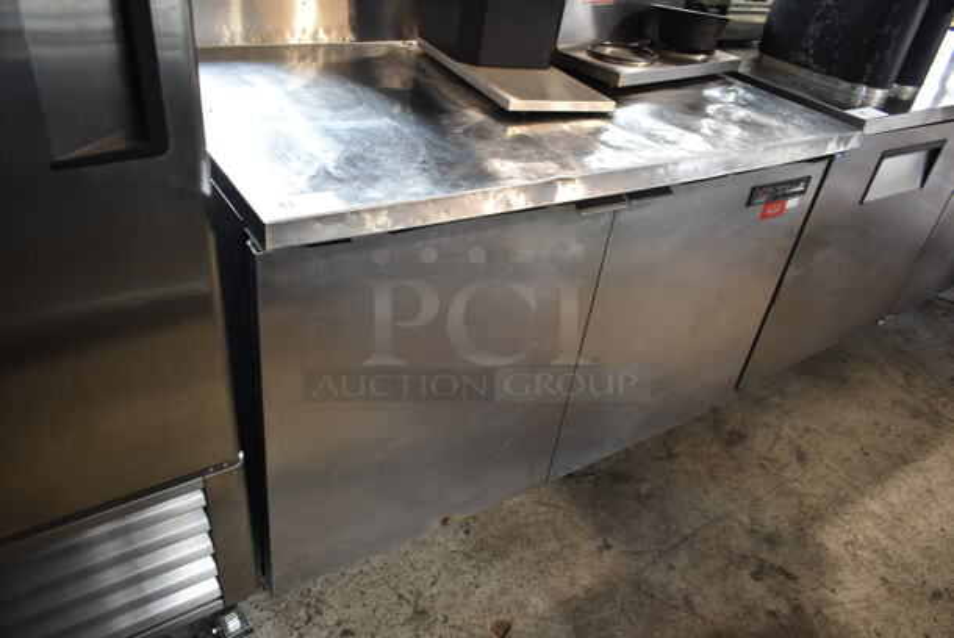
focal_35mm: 27
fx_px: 716
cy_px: 319
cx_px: 477
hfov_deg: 67.3
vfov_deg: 48.0
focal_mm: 18
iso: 560
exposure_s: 1/30
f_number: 3.5
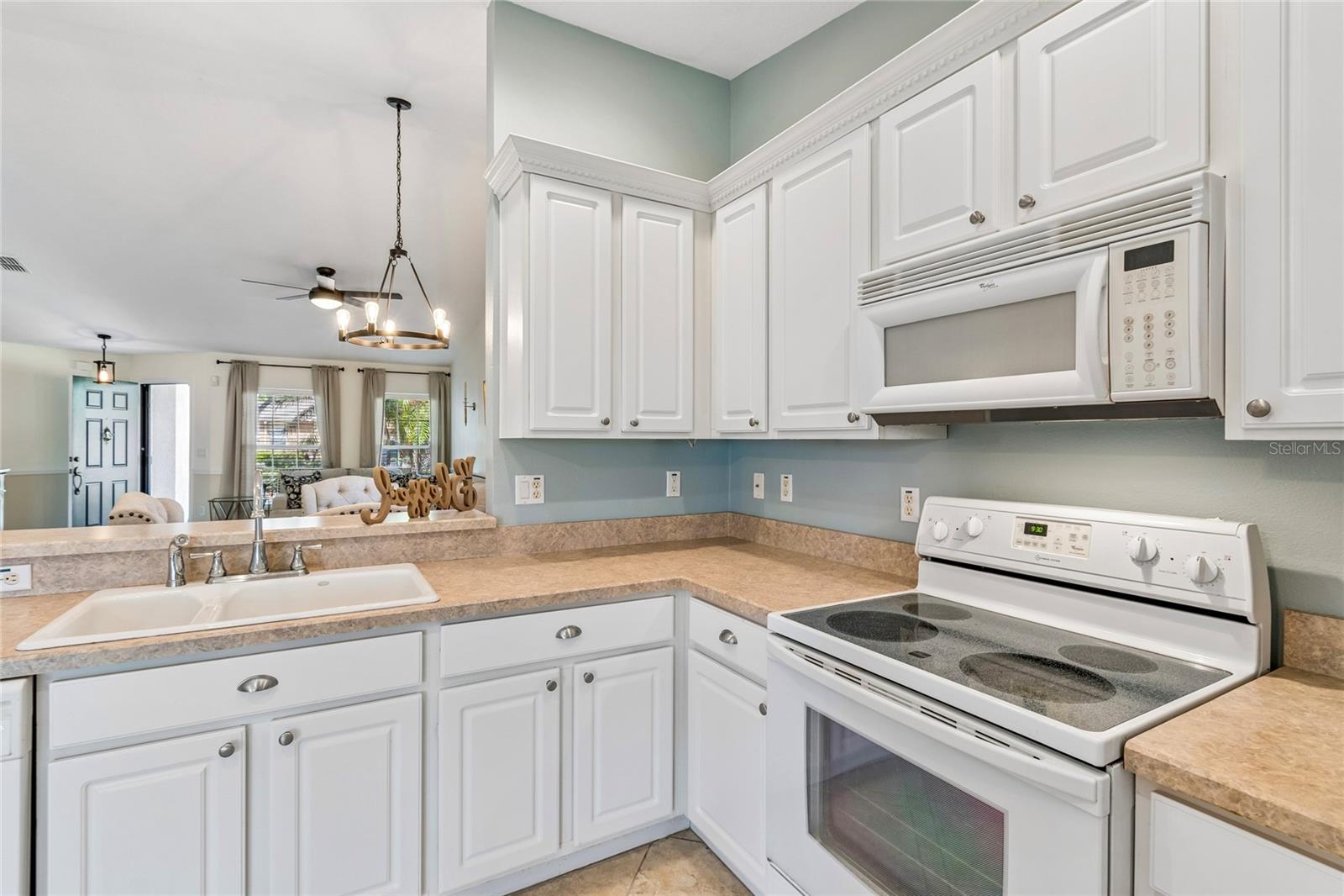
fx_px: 560
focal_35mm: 15
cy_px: 448
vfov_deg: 77.3
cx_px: 672
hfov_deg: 100.4
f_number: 7.1
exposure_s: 1/13
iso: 100
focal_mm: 10
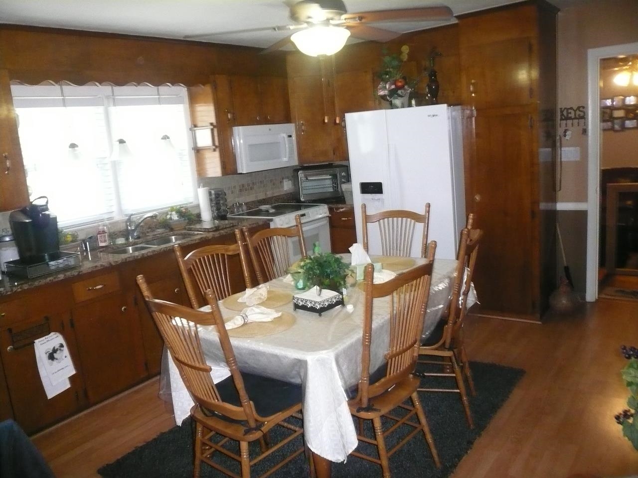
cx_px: 319
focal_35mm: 28
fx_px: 516
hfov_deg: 63.4
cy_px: 239
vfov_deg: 49.7
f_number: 2.8
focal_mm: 4.6
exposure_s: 1/30
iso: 400
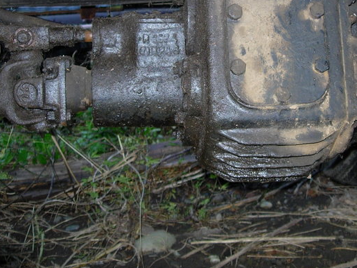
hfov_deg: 32.5
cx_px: 235
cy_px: 74
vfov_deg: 24.6
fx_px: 608
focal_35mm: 59
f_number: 2.8
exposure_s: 1/64
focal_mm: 7.8
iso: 79
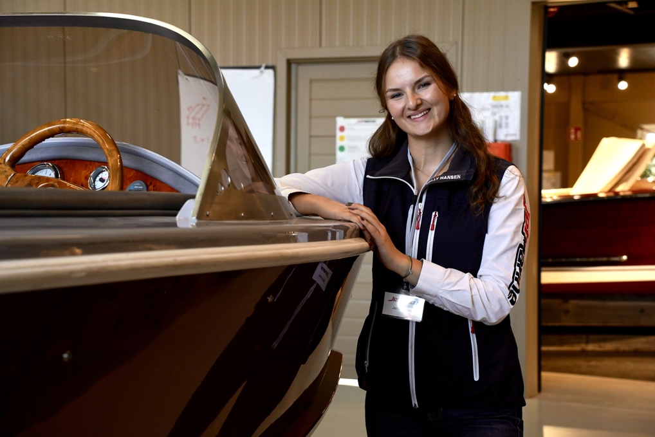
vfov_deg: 18.2
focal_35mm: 75
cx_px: 328
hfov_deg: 27.0
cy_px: 218
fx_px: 1365
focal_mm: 75
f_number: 6.3
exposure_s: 1/80
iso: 500
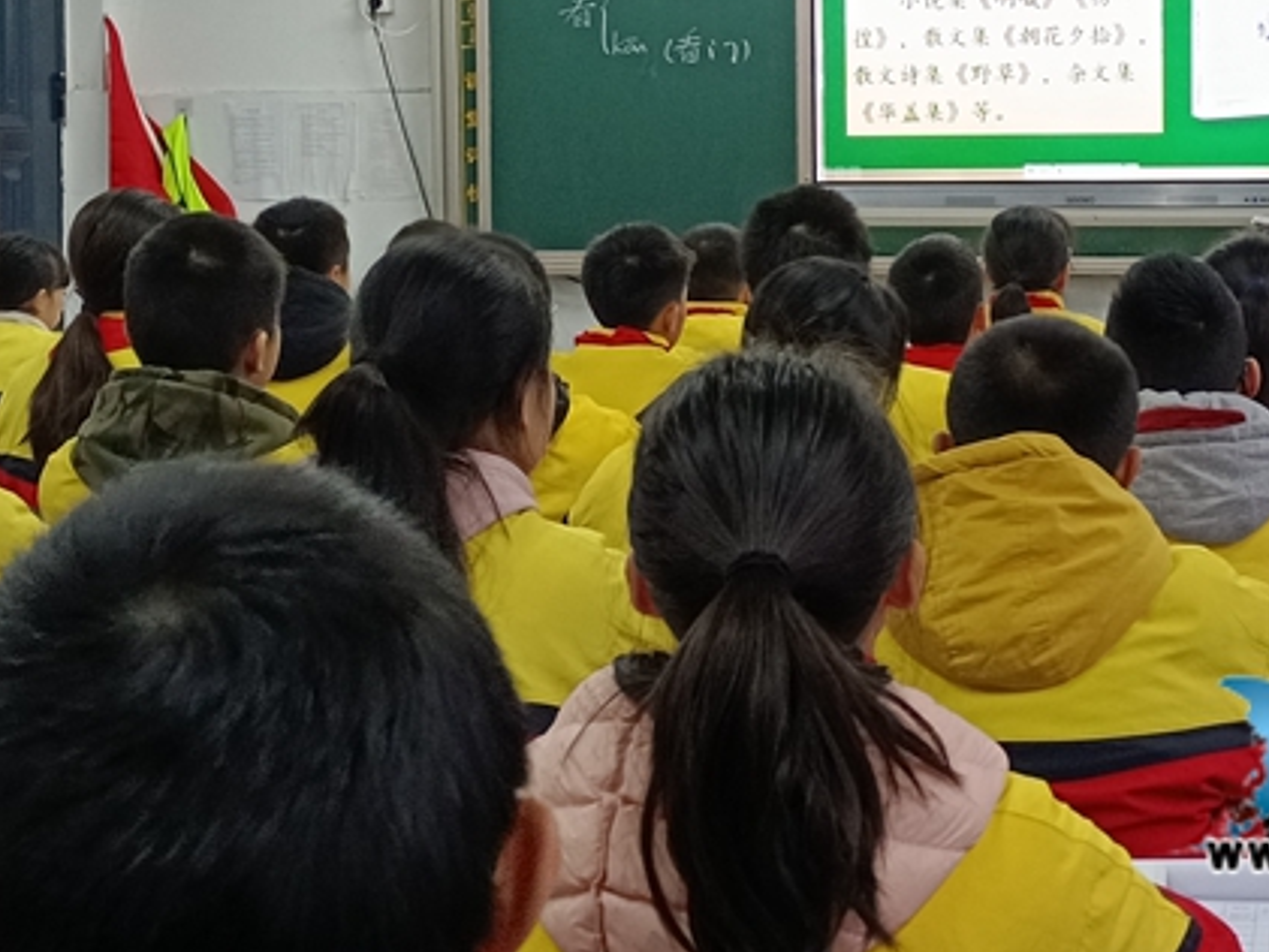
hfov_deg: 24.5
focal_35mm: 79
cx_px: 901
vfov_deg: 18.6
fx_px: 2897
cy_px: 247
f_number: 1.79
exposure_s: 1/50
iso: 1060
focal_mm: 4.71
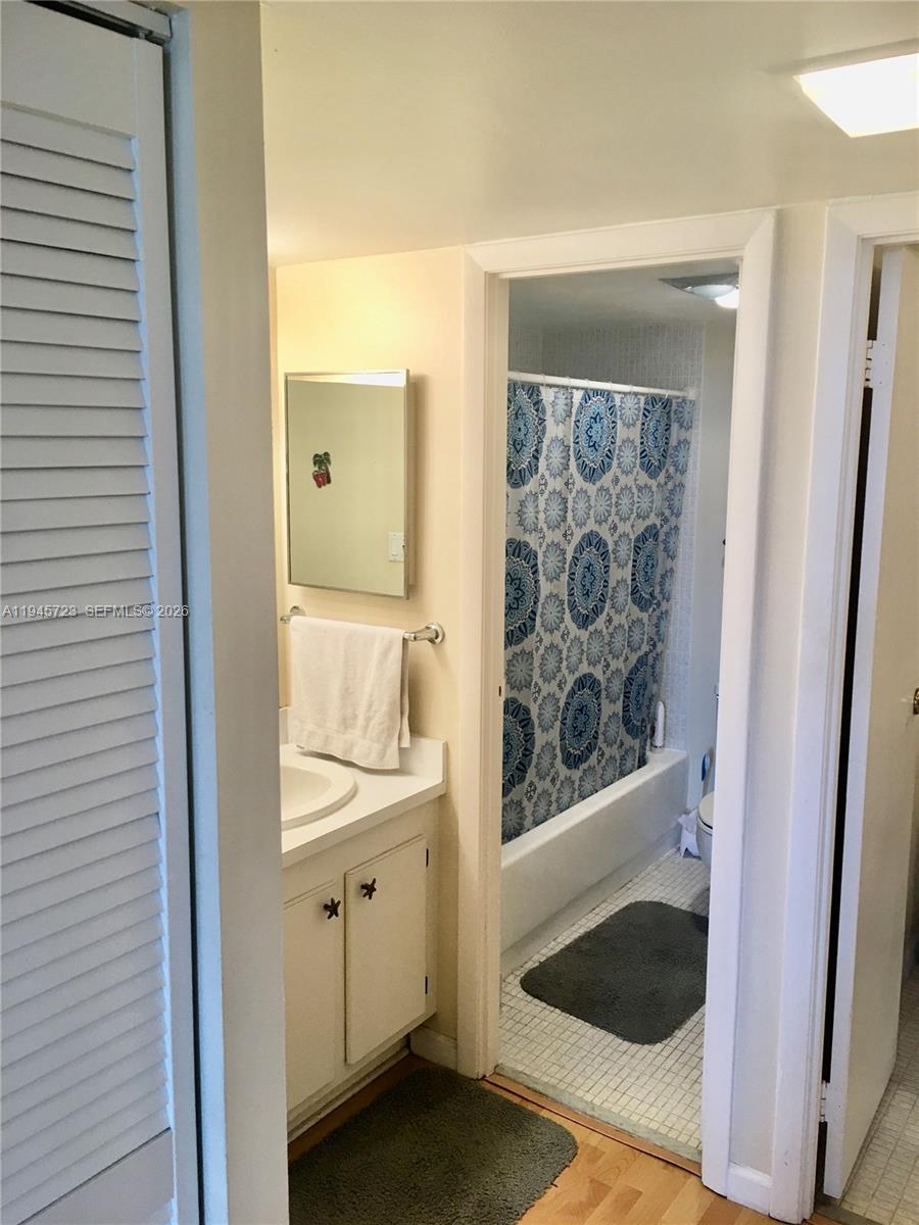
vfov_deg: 61.7
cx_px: 460
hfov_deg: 48.2
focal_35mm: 29
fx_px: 1027
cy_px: 612
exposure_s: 1/15
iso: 25
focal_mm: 4.15
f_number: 2.2
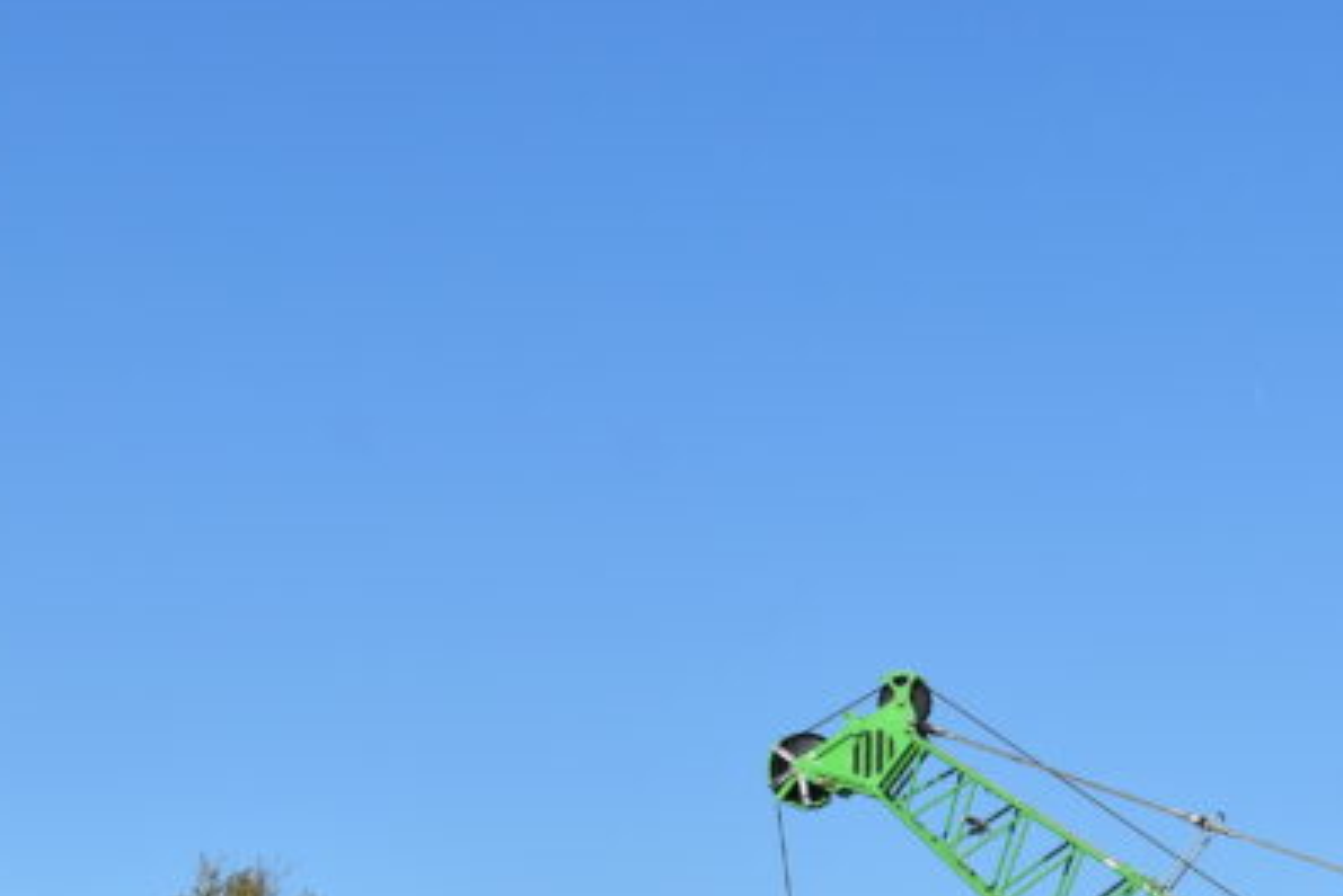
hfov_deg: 13.8
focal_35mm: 147
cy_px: 1003
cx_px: 1201
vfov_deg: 9.2
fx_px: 5486
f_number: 9
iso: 100
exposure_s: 1/320
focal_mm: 38
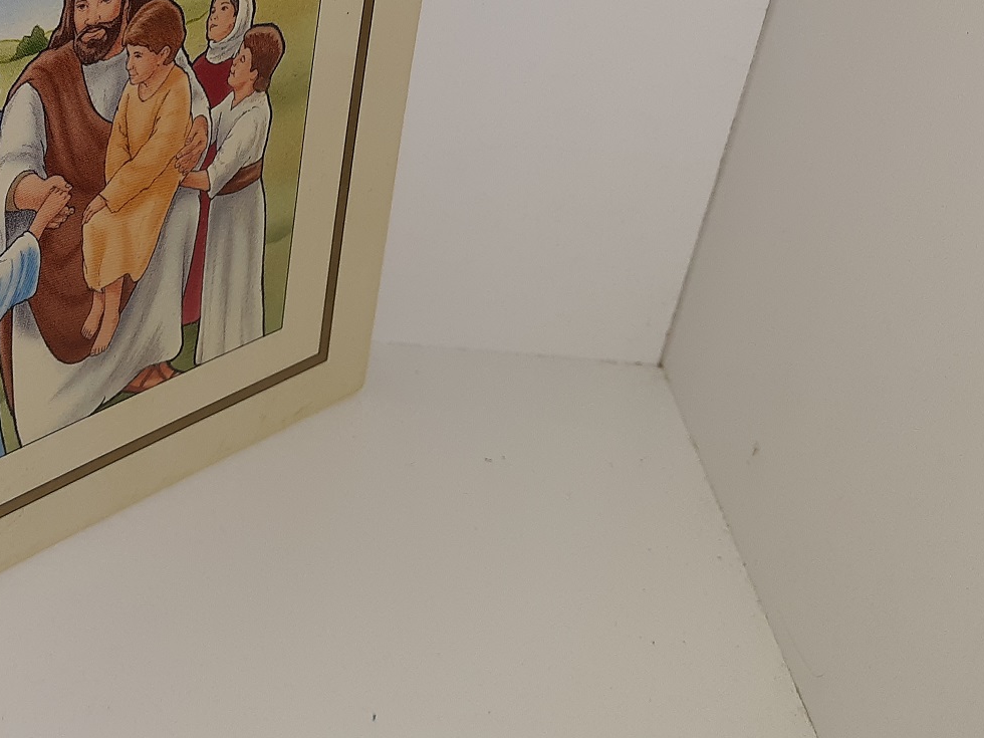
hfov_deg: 30.7
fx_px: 1677
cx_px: 33
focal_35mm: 59
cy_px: 54
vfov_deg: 24.0
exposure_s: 1/367
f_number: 1.7
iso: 40
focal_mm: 3.7
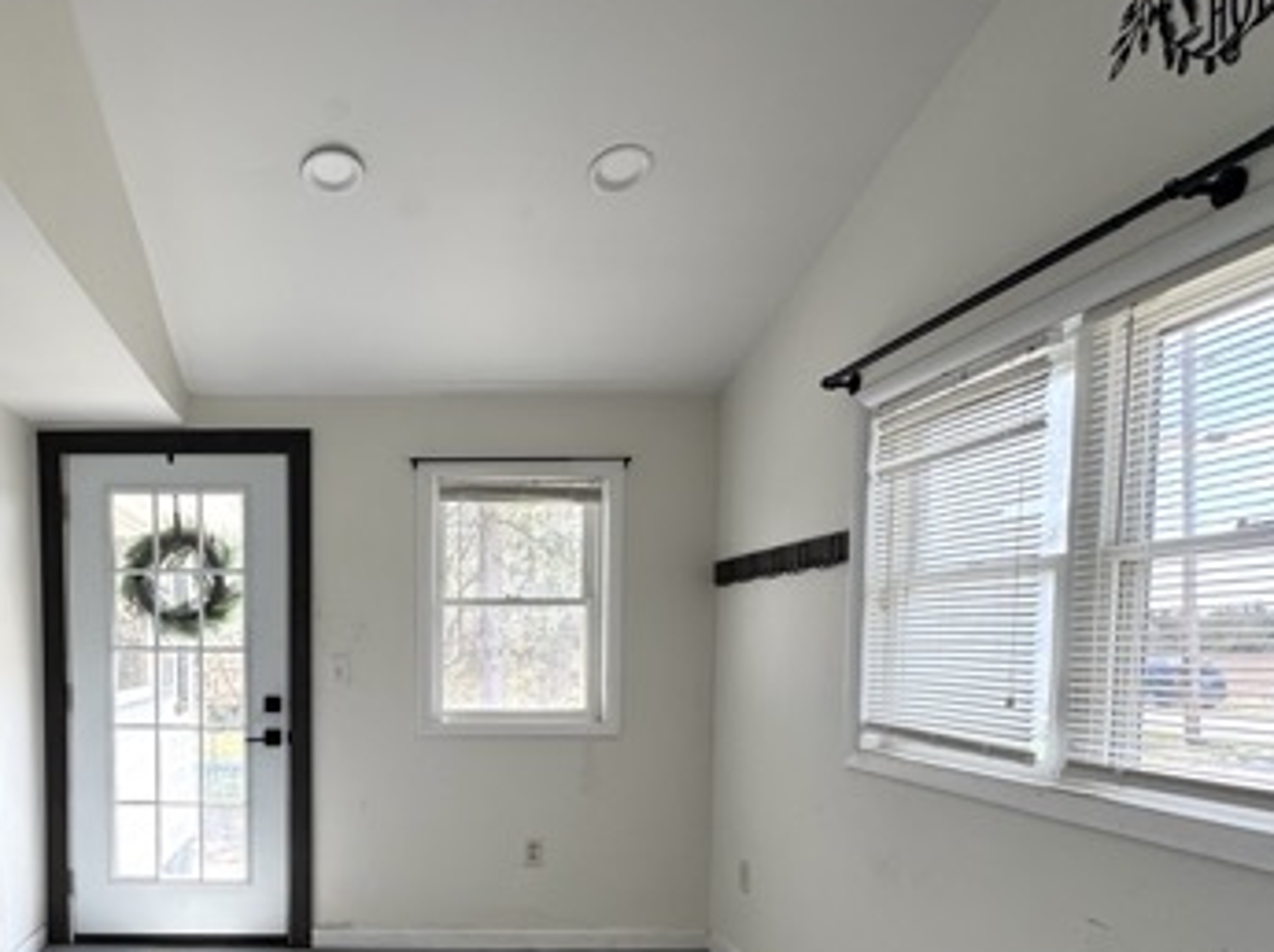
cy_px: 712
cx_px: 351
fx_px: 956
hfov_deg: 64.2
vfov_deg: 50.8
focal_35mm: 26
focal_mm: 2.22
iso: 40
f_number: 2.2
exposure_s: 1/116
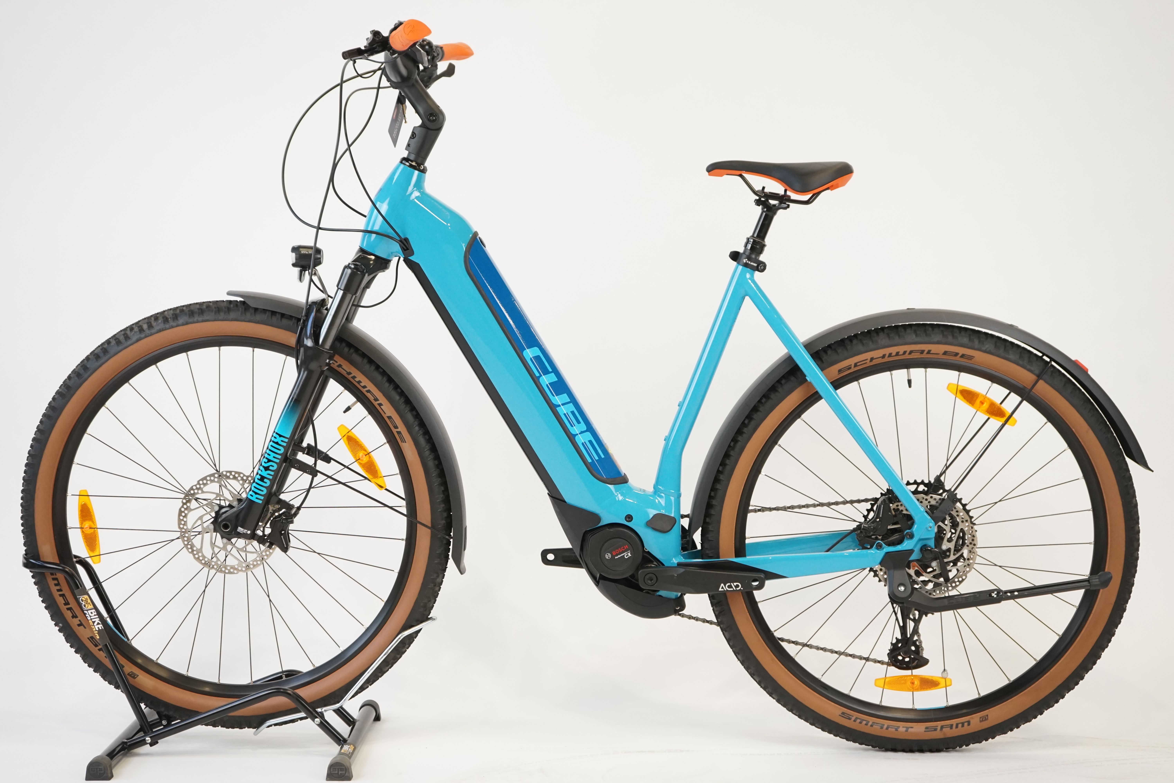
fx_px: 1859
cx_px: 587
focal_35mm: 57
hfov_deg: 35.1
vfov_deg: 23.8
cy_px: 392
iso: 1600
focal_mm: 57
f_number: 5.6
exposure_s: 1/200
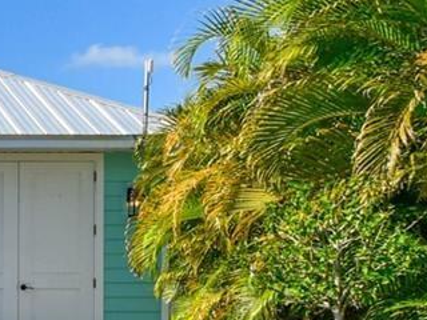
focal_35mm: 72
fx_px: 888
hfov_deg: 20.7
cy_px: 295
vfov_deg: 20.0
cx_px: -295
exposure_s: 1/640
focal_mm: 10
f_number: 7.1
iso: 100
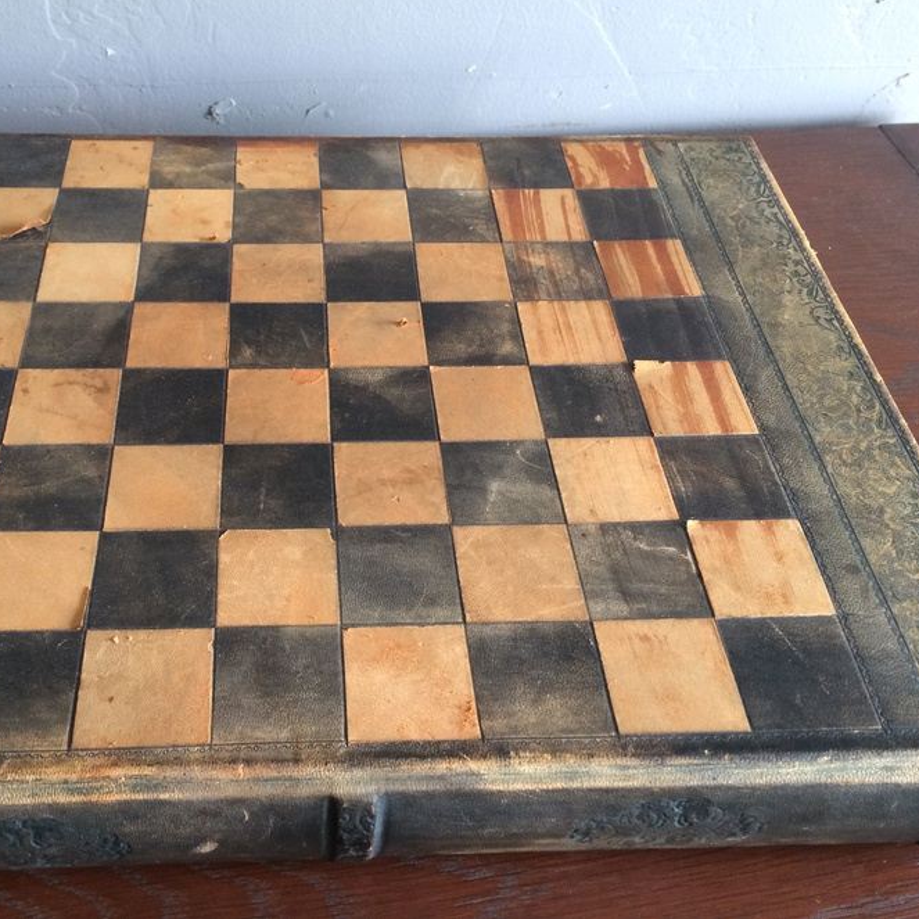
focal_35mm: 36
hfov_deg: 45.6
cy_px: 453
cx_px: 344
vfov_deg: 46.0
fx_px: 1081
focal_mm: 4.12
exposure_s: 1/30
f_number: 2.2
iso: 125
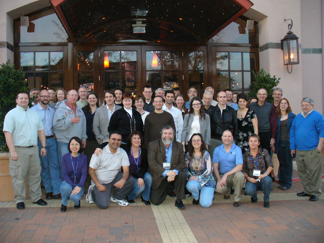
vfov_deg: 38.7
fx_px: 346
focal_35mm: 37
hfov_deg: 50.1
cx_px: 162
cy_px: 122
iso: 400
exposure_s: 1/60
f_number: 2.8
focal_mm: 6.1
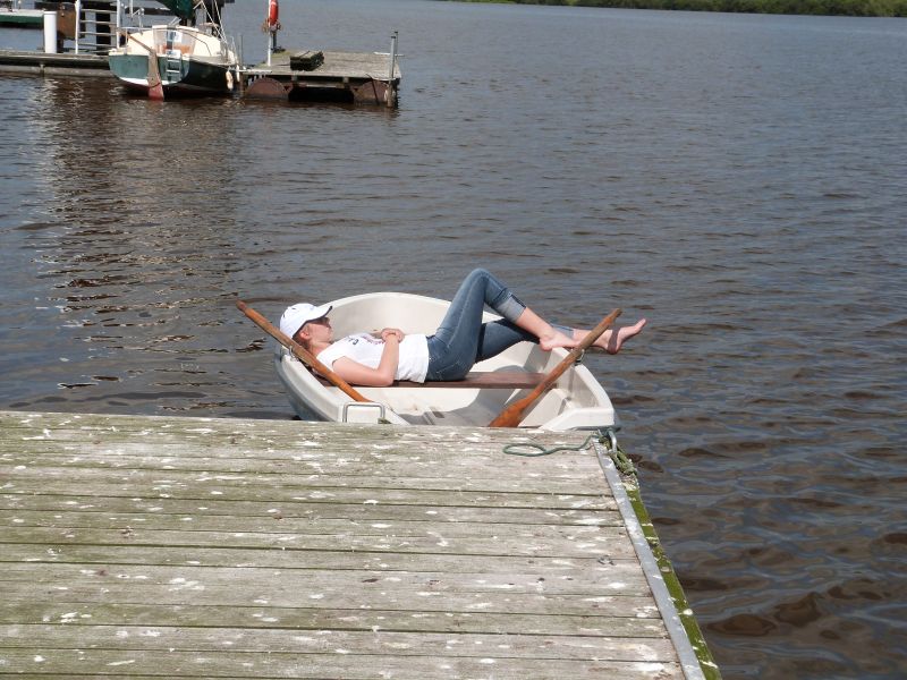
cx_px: 454
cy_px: 340
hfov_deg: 29.4
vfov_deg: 22.3
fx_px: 1729
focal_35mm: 66
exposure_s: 1/800
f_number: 5.6
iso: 100
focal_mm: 11.8
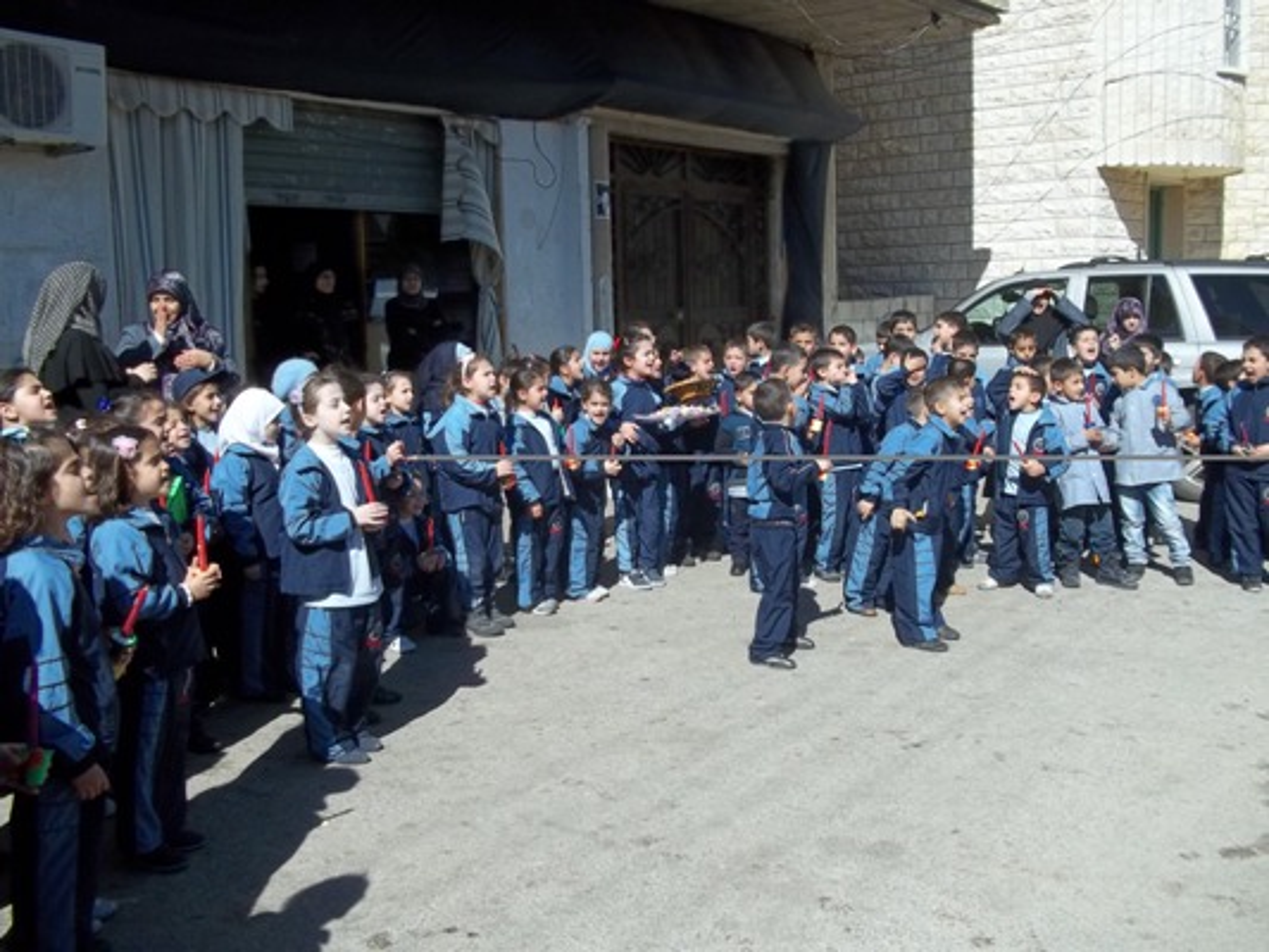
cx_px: 634
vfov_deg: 39.7
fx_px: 1320
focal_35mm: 36
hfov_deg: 51.3
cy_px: 476
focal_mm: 6.5
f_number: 8
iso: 64
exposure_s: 1/200
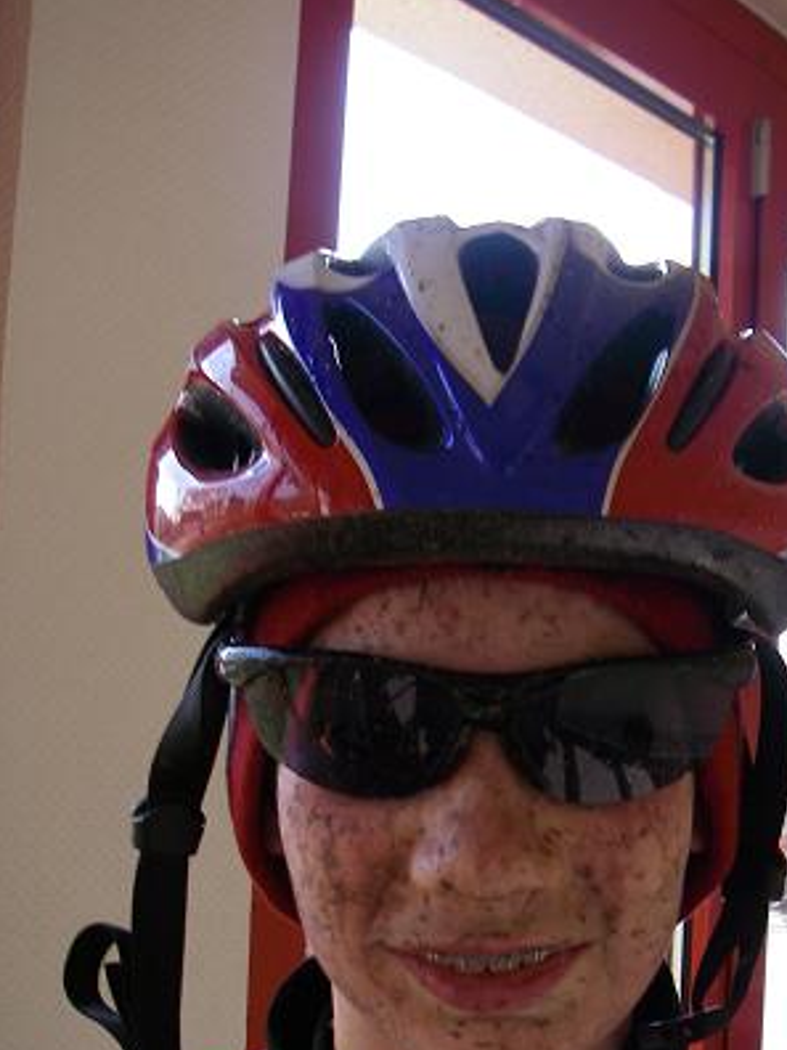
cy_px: 667
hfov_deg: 24.6
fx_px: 1788
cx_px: 560
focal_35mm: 59
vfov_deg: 32.5
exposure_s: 1/100
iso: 64
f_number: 3.3
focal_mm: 6.3
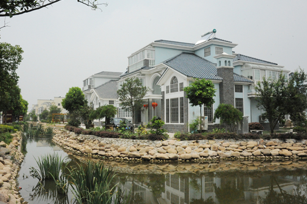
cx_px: 138
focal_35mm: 32
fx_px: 273
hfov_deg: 58.6
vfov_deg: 41.0
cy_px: 91
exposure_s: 1/2500
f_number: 22
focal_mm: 28
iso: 6400
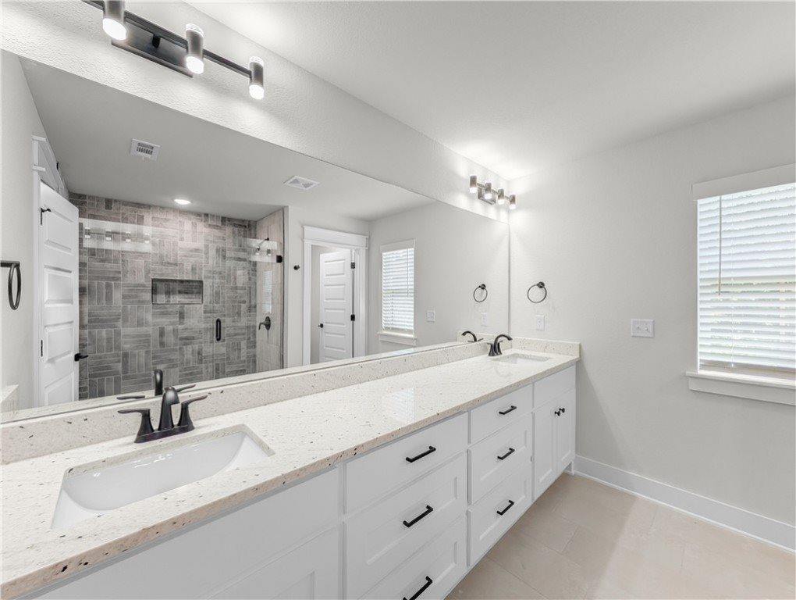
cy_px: 300
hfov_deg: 110.5
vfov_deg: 94.6
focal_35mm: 12
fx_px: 276
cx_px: 398
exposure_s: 1/134
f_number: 1.7
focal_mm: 2.02
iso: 48
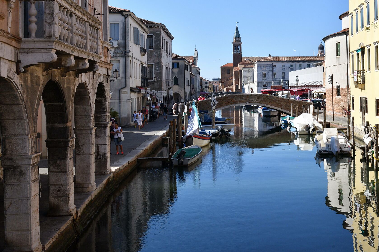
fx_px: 526
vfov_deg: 26.8
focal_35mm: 50
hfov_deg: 38.9
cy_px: 83
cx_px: 267
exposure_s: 1/640
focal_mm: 35
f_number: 13
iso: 200
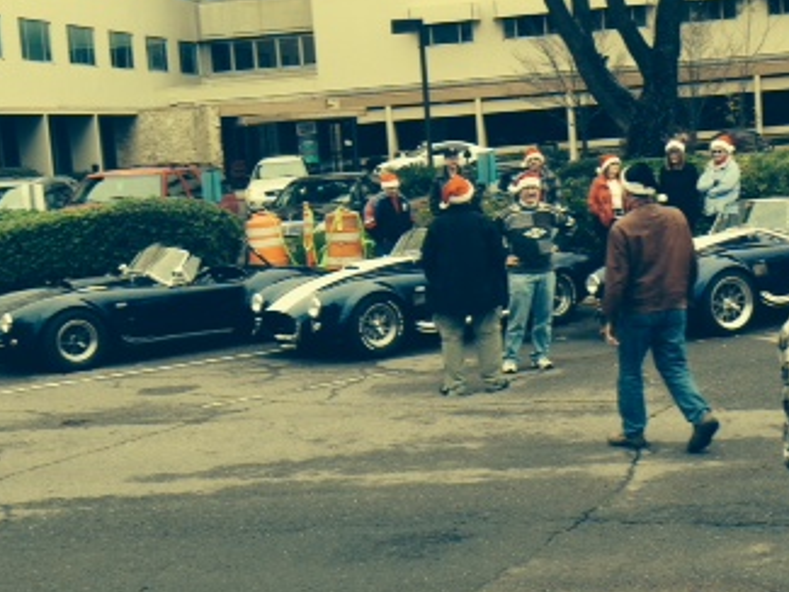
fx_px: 1482
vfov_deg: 22.6
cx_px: 532
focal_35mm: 65
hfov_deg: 29.6
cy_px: 272
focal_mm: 4.12
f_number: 2.4
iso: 50
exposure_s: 1/165
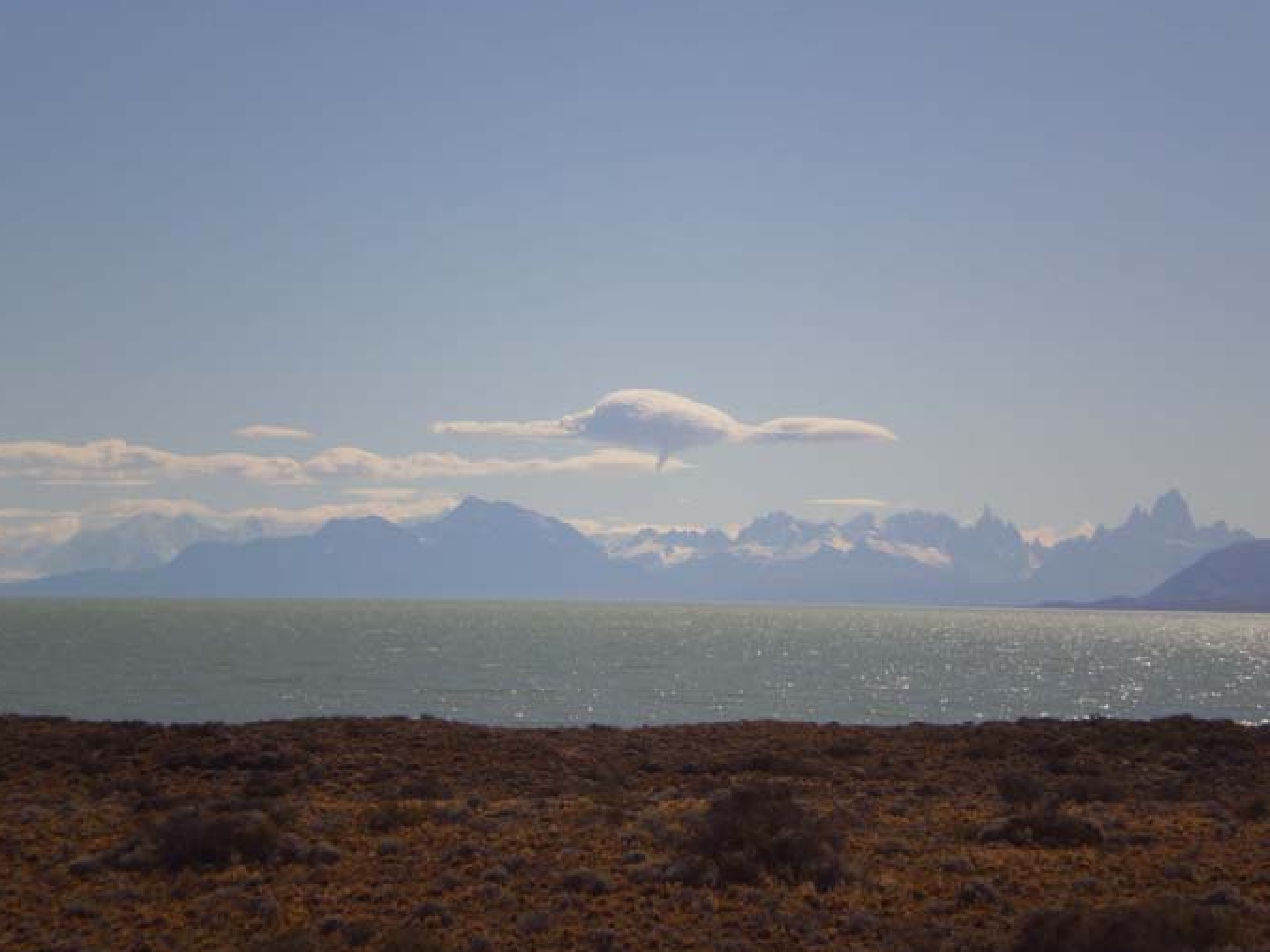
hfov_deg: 17.6
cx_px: 649
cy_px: 475
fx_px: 4108
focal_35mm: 112
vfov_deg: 13.2
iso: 64
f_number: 8.5
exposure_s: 1/800
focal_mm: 18.9
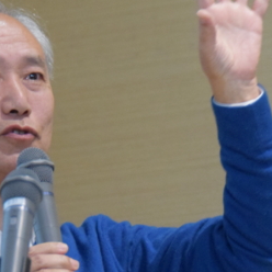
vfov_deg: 3.3
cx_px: 139
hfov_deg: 3.3
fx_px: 4765
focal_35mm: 536
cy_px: 217
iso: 3200
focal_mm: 130
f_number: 5.6
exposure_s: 1/60
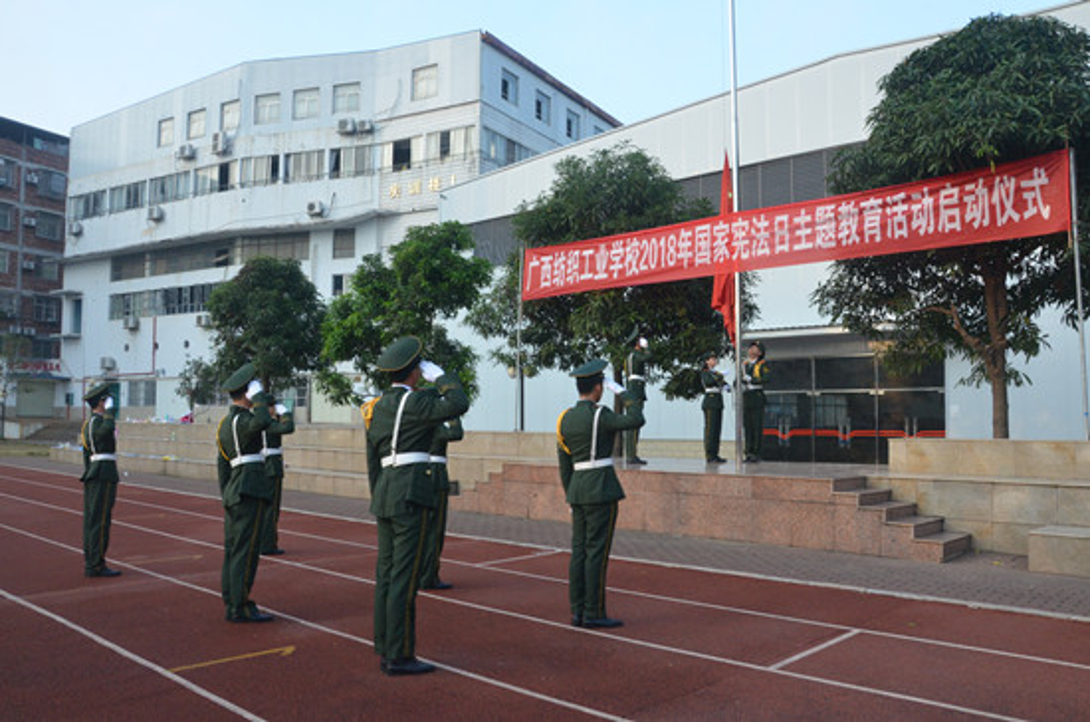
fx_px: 816
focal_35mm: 27
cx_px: 545
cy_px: 361
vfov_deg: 47.7
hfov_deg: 67.5
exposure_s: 1/250
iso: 1100
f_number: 8
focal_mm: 18
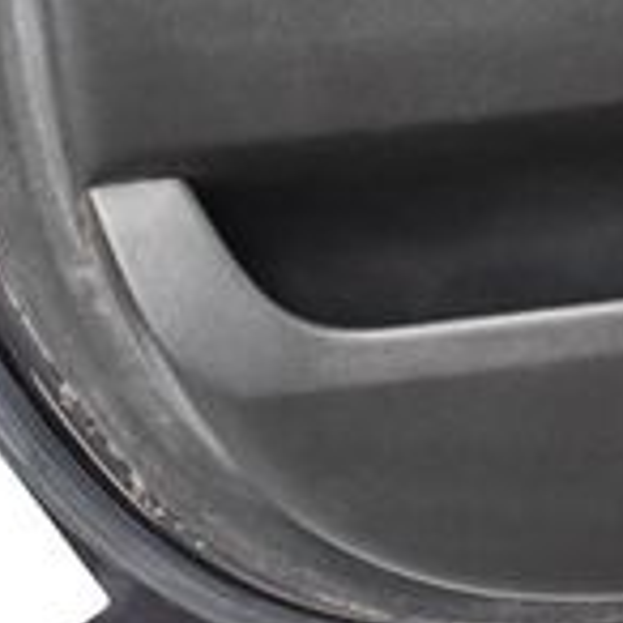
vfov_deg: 10.8
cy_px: -260
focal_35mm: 157
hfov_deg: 10.7
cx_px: 964
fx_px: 3197
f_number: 3.8
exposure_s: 1/60
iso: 4000
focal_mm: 21
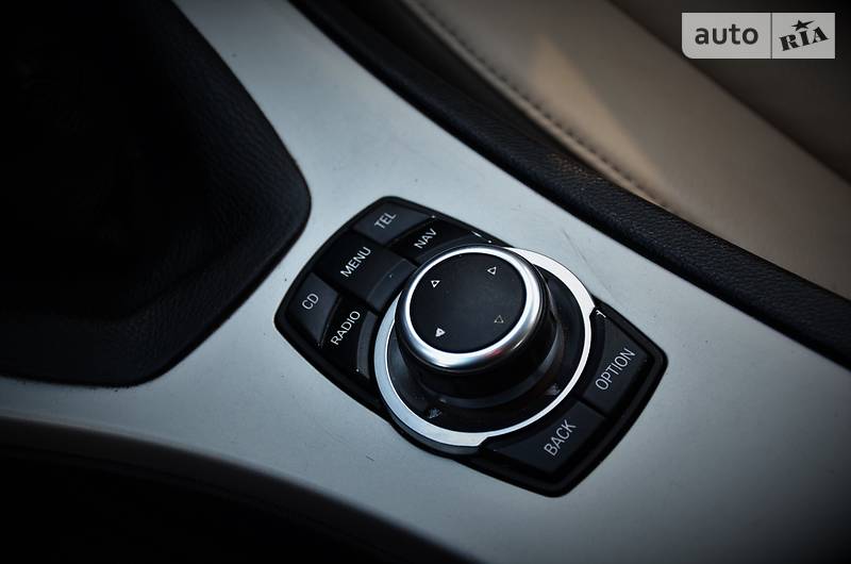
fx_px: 1416
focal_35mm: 60
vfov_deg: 22.5
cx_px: 426
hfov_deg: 33.5
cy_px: 282
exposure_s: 1/250
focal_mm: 40
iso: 200
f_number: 4.5
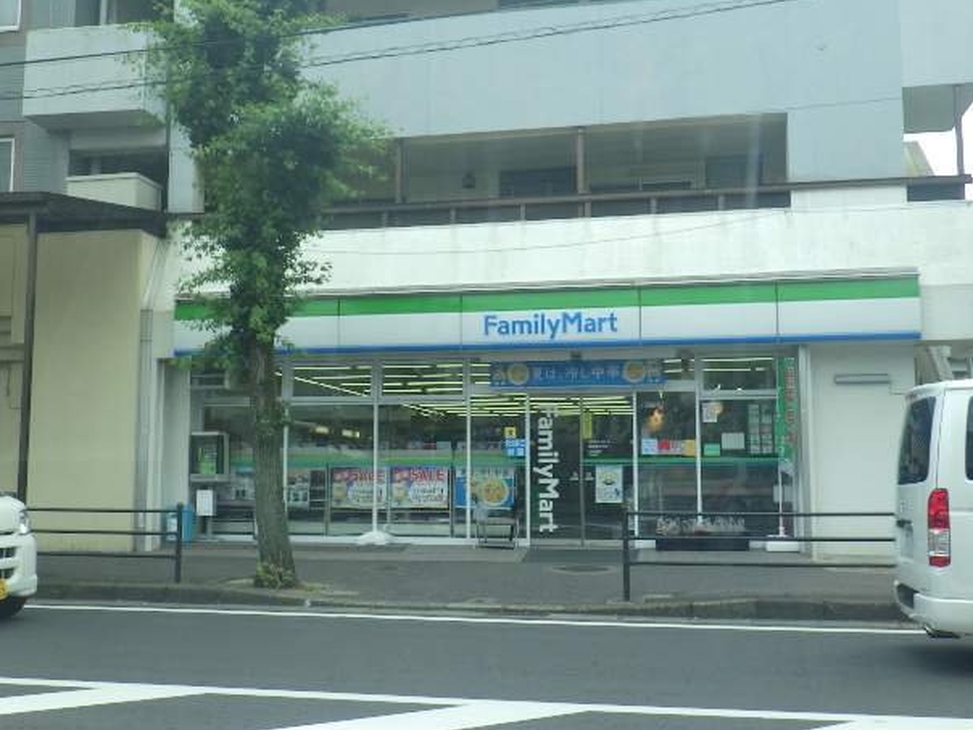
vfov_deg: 39.7
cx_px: 488
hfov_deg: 51.4
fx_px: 1012
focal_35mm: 36
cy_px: 371
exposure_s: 1/250
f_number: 4.6
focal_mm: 6.1
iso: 125
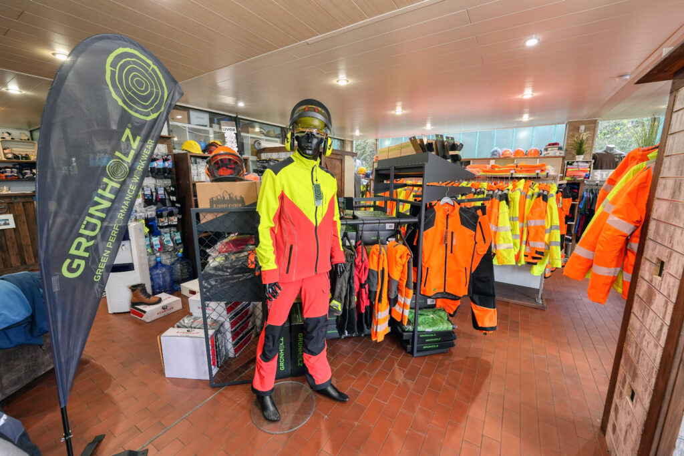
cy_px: 228
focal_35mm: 14
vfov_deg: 81.2
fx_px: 266
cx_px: 342
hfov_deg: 104.2
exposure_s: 1/100
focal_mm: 14
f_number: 4
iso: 2000
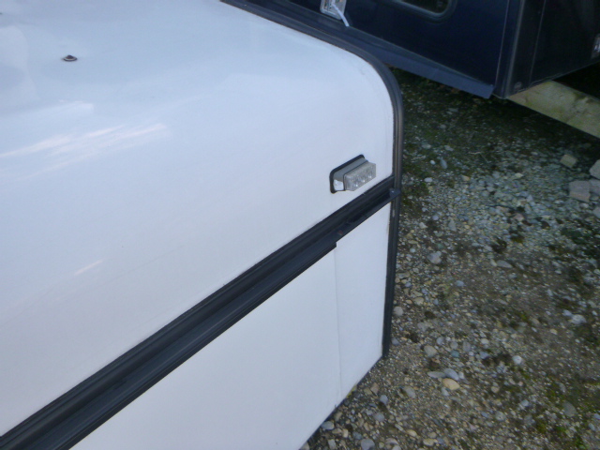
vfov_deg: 54.9
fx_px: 433
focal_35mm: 25
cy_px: 225
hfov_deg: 69.4
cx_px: 300
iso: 160
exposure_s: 1/125
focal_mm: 4.5
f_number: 3.9
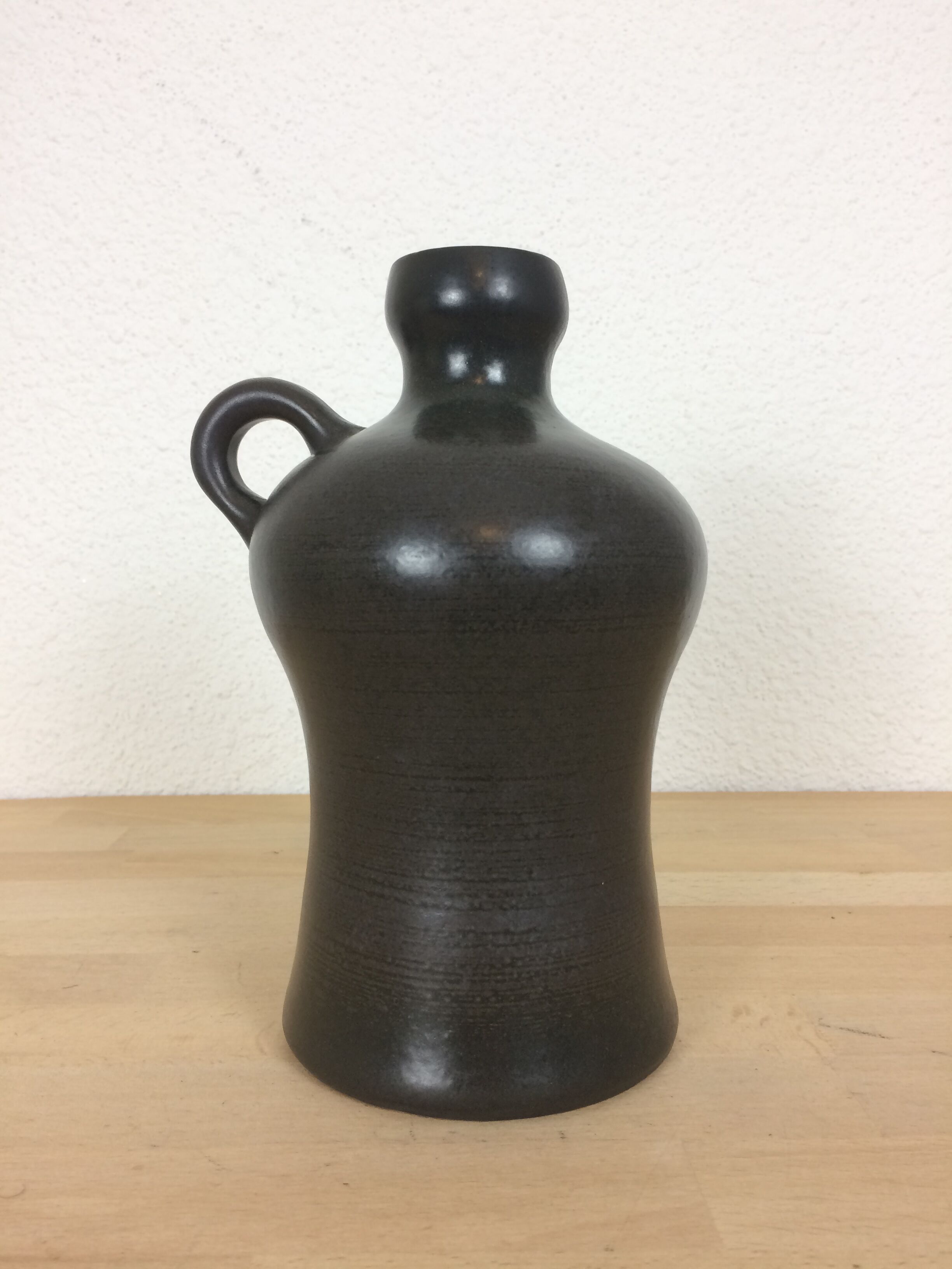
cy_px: 634
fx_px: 1063
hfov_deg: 48.2
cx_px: 476
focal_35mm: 29
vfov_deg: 61.7
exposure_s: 1/33
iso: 40
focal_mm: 4.15
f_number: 2.2
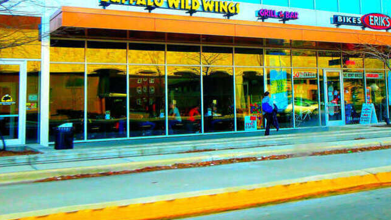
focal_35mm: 45
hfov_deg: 45.2
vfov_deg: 26.2
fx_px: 467
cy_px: 54
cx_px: 233
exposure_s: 1/250
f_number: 3.5
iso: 250
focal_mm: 6
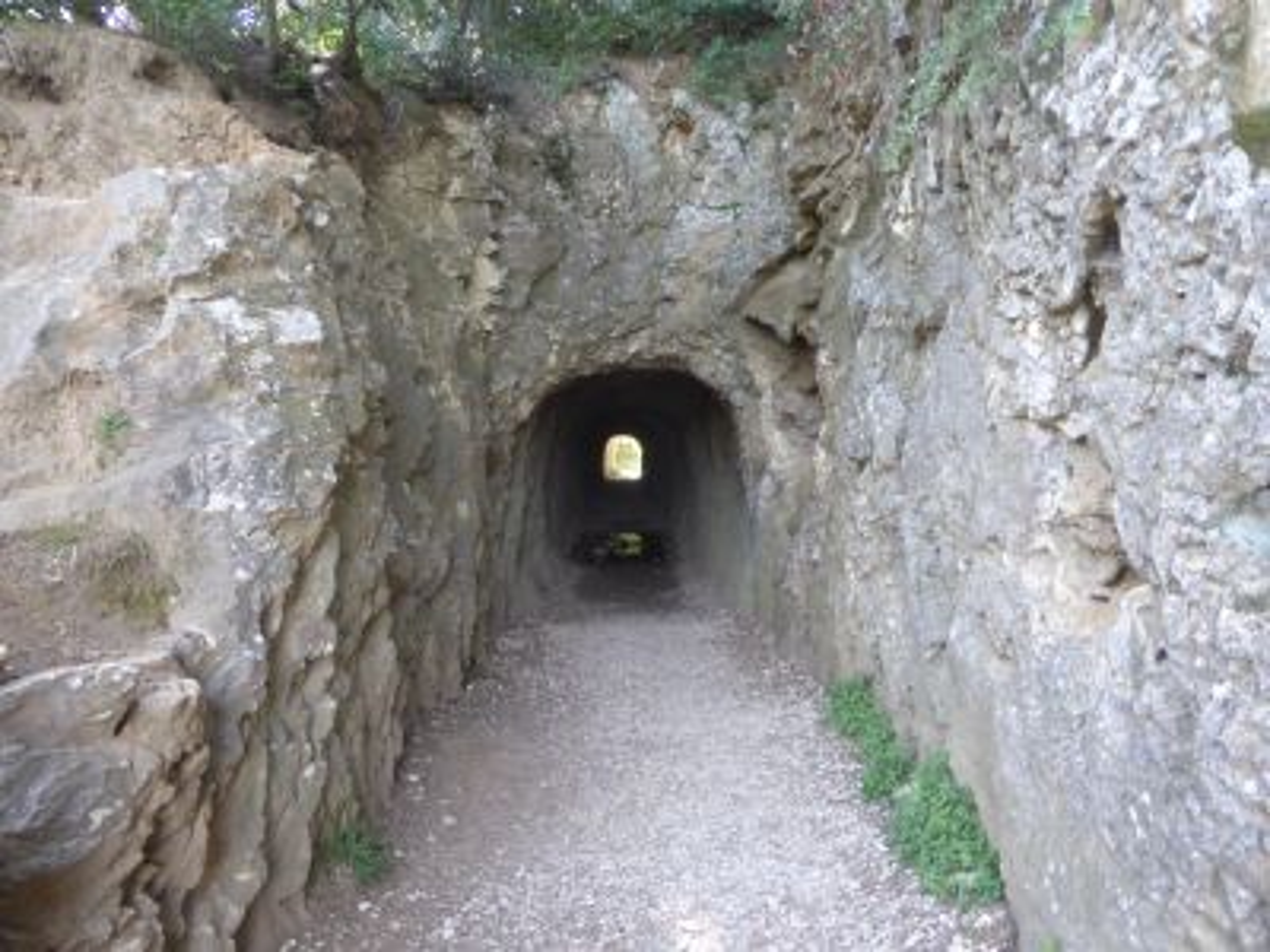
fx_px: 917
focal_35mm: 25
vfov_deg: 54.9
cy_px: 476
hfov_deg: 69.4
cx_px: 635
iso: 250
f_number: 3.3
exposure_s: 1/60
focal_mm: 4.3
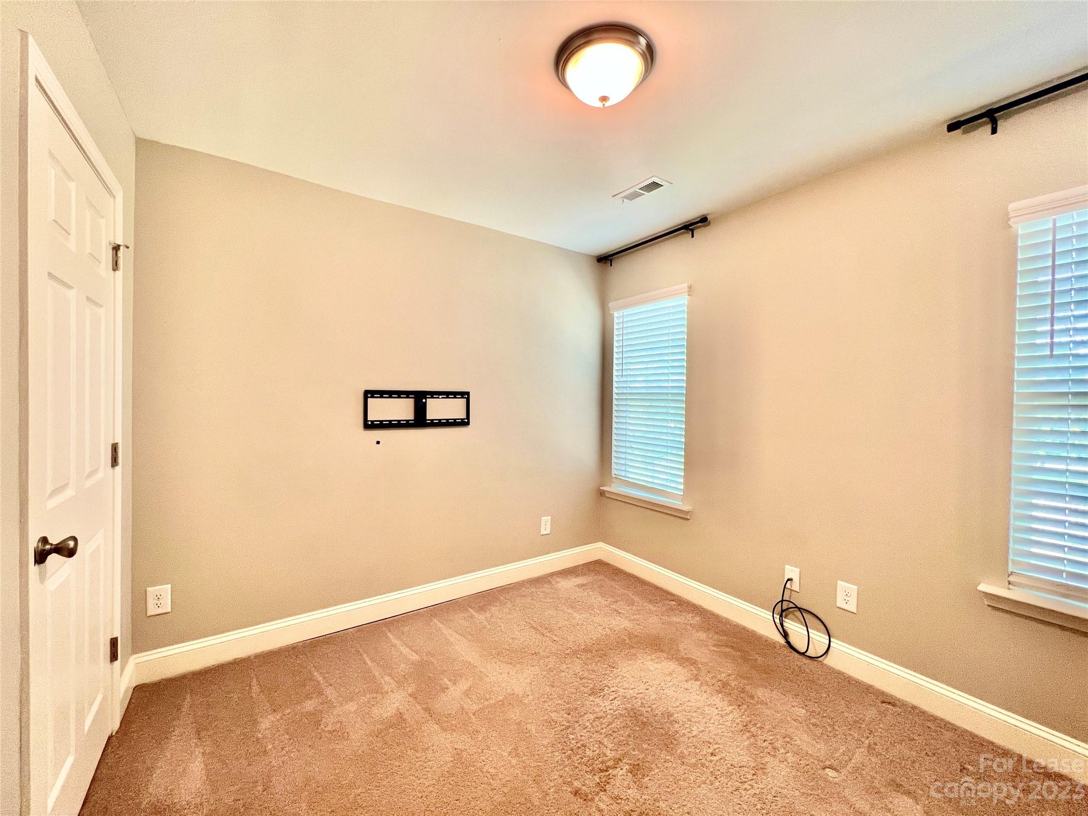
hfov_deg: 106.2
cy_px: 408
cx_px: 544
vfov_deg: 89.9
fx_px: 409
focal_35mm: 13
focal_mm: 1.57
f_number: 1.8
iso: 125
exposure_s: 1/60
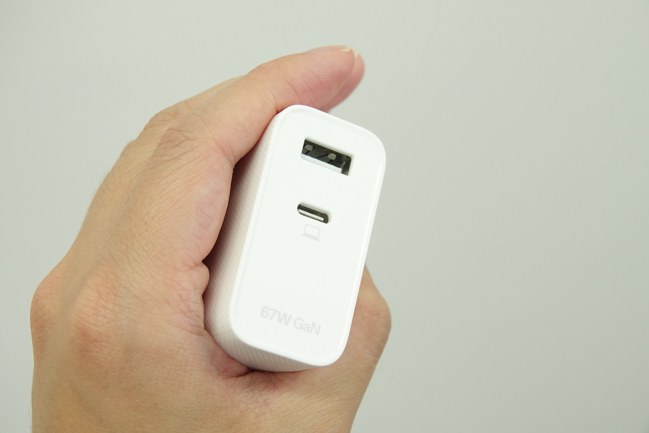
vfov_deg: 19.5
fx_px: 1262
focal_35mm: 70
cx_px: 324
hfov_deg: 28.8
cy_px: 216
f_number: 3.5
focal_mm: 25.61
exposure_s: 1/80
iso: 320
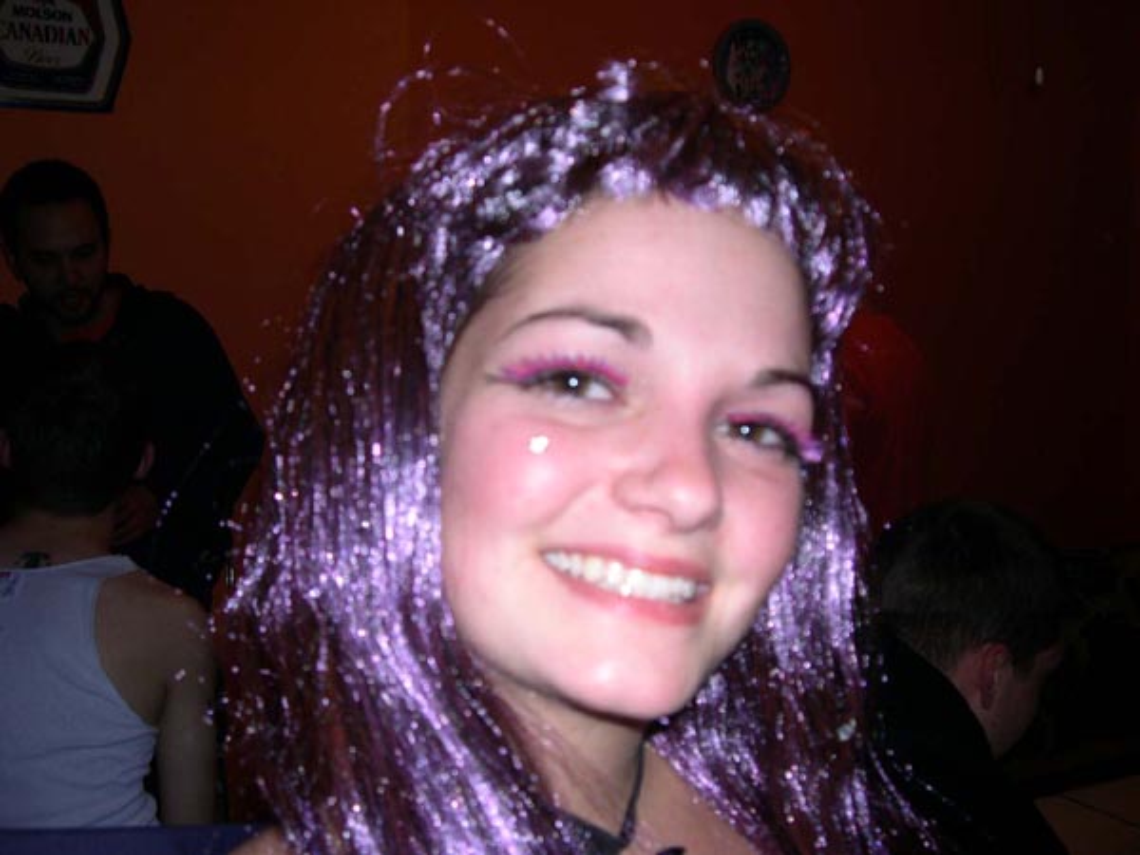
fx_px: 1251
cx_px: 570
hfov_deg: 49.0
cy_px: 428
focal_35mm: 38
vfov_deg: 37.7
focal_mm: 8
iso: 100
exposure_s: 1/60
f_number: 2.8
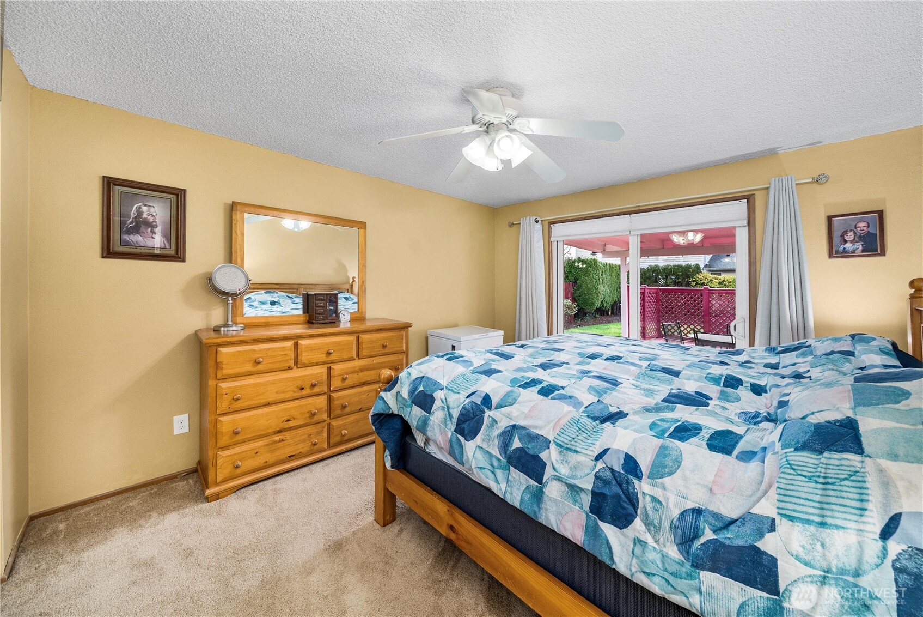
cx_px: 462
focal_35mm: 12
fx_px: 308
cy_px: 308
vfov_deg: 90.1
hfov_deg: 112.6
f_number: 7.1
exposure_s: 1/60
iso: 200
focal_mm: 12
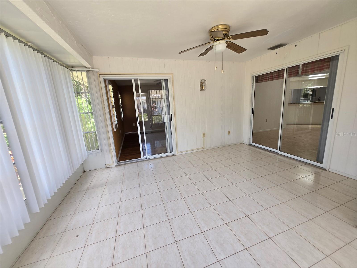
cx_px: 178
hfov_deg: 106.2
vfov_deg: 89.9
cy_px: 134
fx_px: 134
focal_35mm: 13
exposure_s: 1/60
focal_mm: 1.7
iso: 40
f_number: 2.2
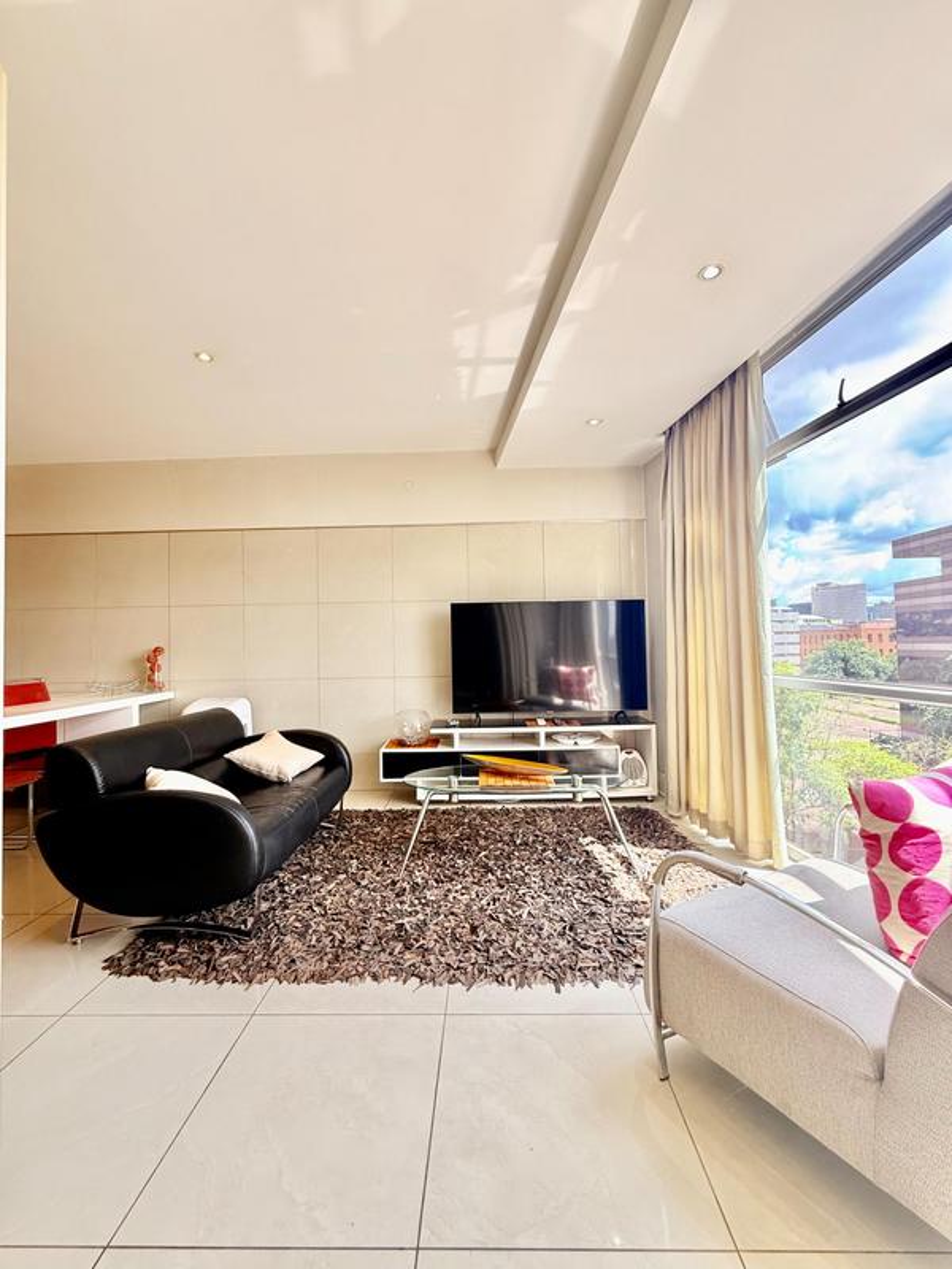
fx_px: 513
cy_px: 634
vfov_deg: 102.1
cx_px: 476
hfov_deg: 85.7
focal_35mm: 14
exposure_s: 1/99
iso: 80
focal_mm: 2.22
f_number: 2.2
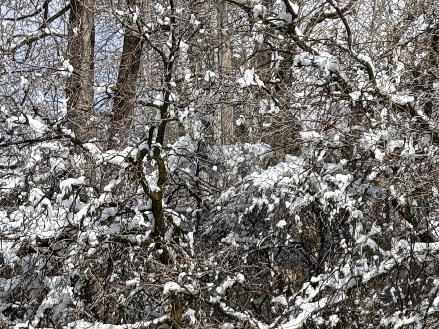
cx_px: 449
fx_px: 1889
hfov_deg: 13.1
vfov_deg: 9.8
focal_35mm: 149
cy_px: 404
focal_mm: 6.76
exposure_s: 1/5587
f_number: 1.78
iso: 64
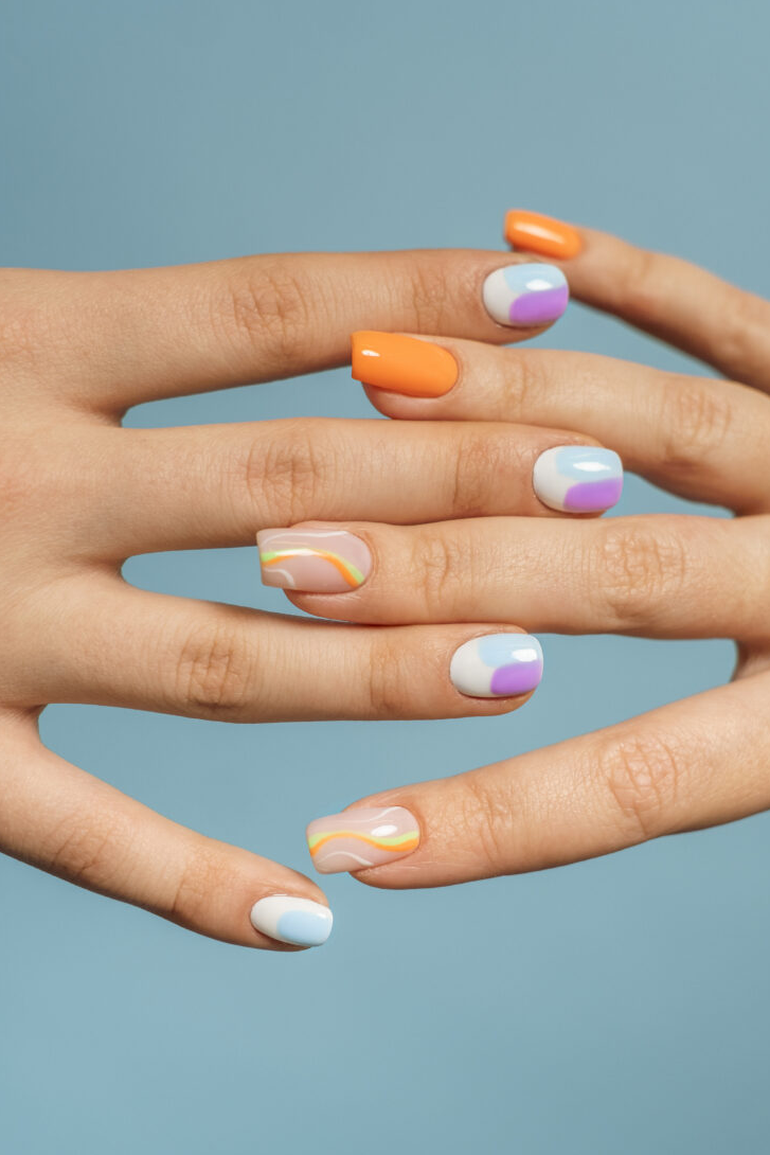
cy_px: 590
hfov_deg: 24.2
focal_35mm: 56
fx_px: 1796
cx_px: 404
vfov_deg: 35.6
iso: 200
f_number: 3.6
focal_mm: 35
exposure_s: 1/125
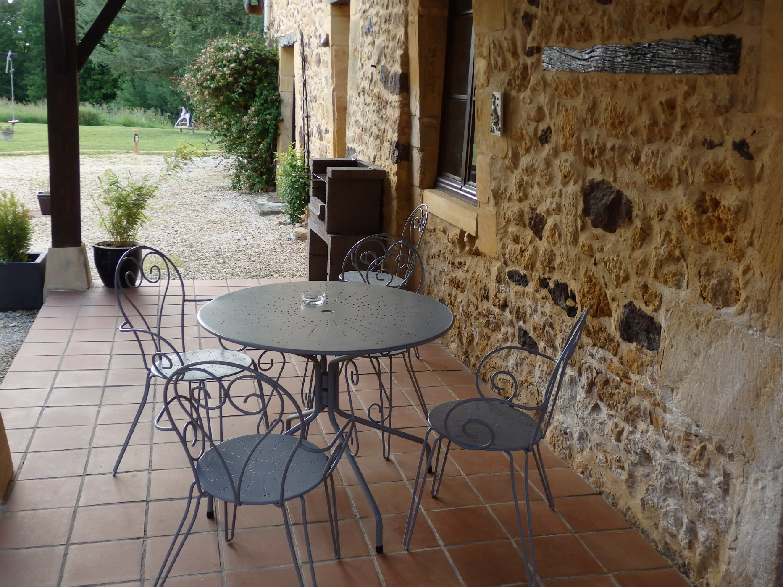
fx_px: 769
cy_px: 290
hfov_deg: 54.0
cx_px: 391
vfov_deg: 41.8
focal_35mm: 34
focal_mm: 6
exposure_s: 1/80
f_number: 3.4
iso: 100
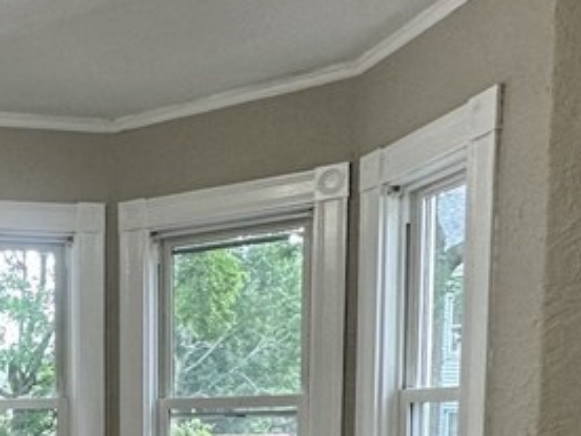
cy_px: 516
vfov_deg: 25.3
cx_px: -11
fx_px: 873
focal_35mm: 52
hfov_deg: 33.4
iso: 125
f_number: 2.2
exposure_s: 1/120
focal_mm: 2.22
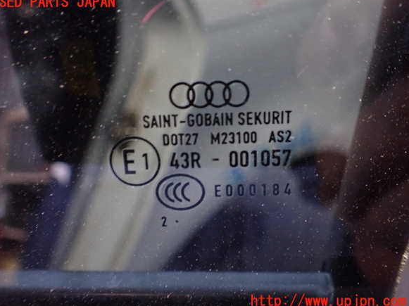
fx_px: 366
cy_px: 152
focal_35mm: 31
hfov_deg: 58.4
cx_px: 199
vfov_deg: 45.4
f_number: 2.3
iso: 800
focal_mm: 5.4
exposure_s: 1/30
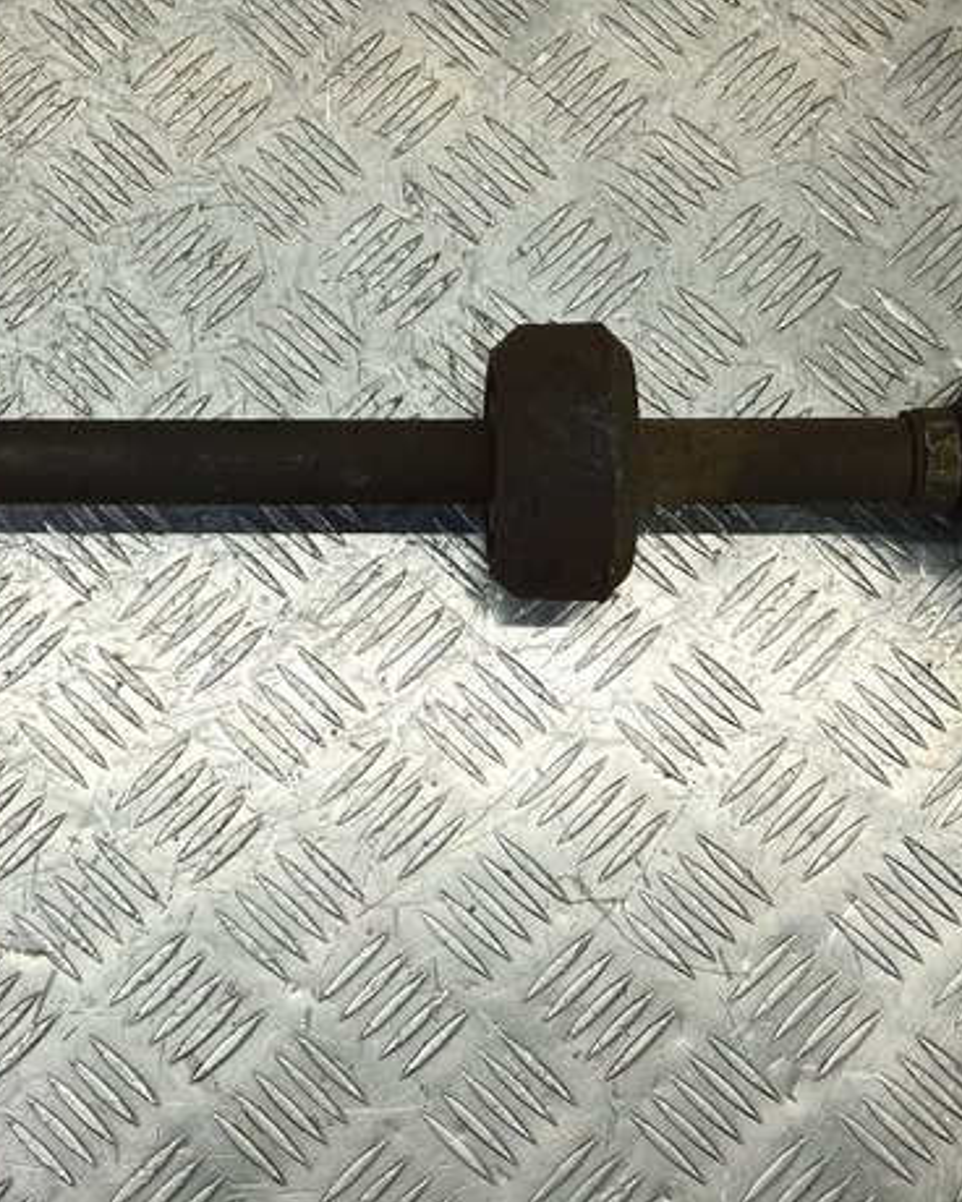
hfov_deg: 30.1
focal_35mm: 50
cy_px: 434
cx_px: 340
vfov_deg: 37.1
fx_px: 1779
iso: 128
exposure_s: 1/100
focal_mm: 4.11
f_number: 1.6
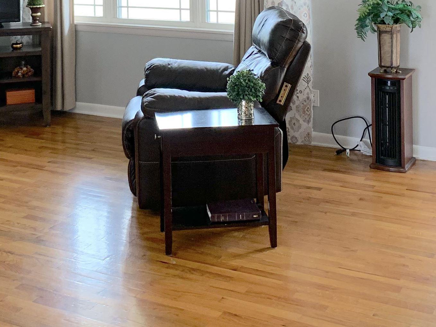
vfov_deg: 23.3
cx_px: 169
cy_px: -34
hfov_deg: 32.6
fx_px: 743
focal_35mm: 59
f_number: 1.8
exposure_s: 1/60
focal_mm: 4.25
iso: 100
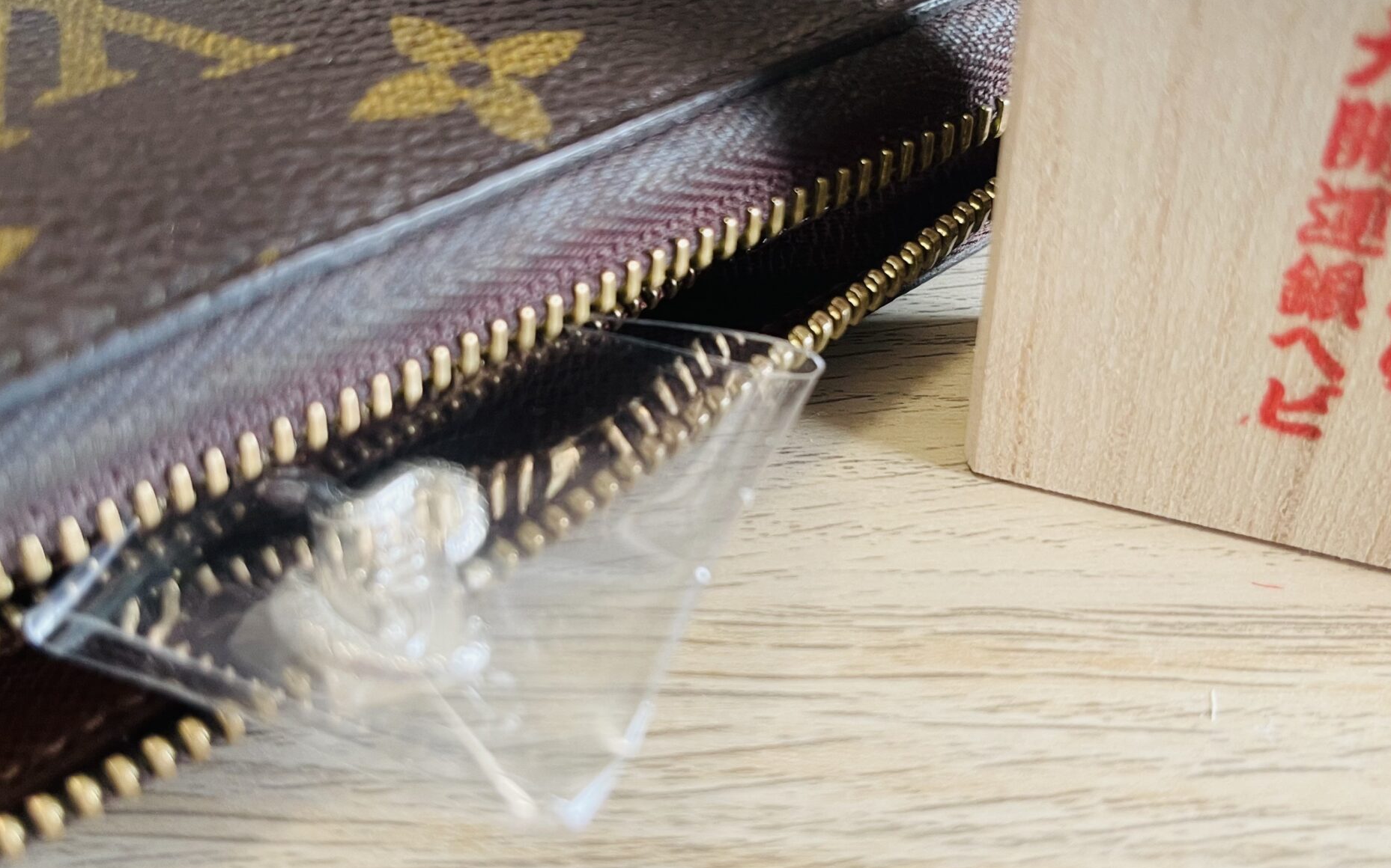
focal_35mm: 38
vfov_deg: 33.5
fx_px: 1440
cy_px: 381
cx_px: 706
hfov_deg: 51.5
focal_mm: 5.1
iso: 125
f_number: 1.6
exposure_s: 1/60
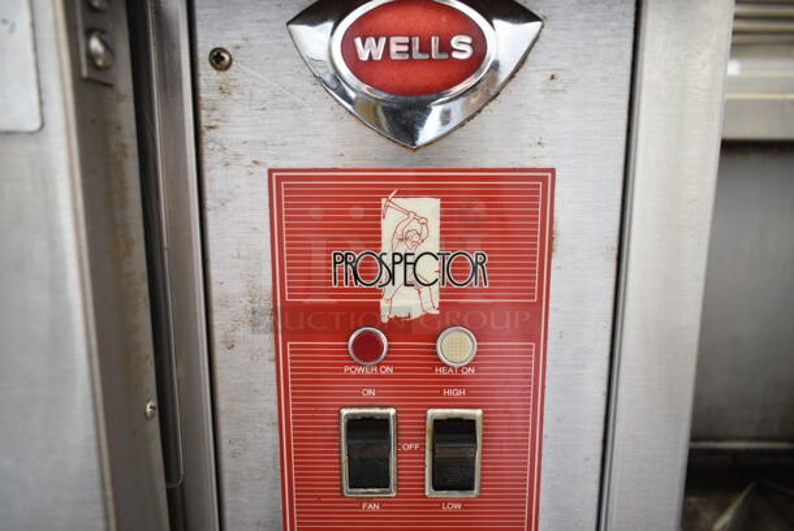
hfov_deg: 67.3
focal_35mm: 27
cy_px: 266
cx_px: 397
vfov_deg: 48.0
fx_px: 596
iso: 320
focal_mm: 18
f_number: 3.5
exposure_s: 1/30
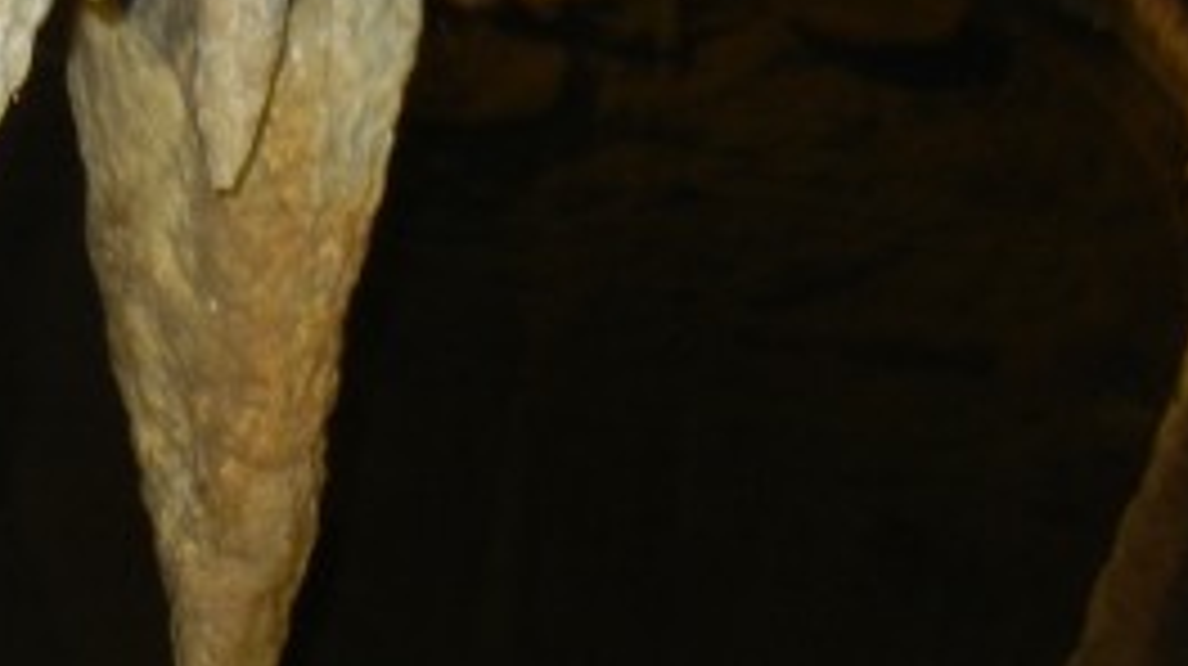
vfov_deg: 9.1
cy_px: 1188
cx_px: 266
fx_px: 3997
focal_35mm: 127
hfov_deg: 16.8
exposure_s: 1/30
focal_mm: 5.4
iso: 200
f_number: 3.5
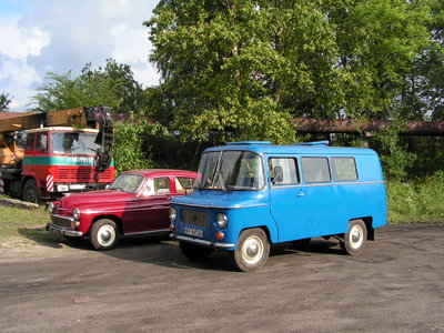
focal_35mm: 38
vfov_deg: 37.7
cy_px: 166
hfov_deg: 49.0
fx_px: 487
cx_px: 222
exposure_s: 1/250
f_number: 4.8
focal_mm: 6.4
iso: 64
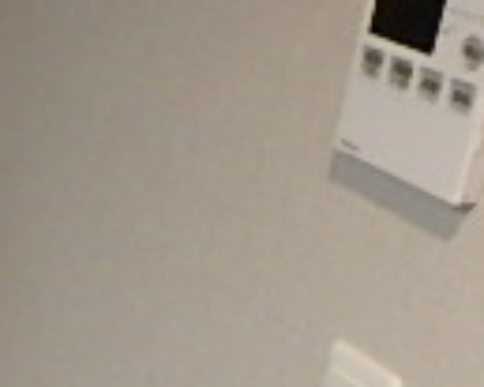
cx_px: -405
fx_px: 1460
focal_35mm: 102
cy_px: 530
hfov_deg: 15.8
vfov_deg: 14.3
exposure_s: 1/30
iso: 500
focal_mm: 3.7
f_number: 3.5
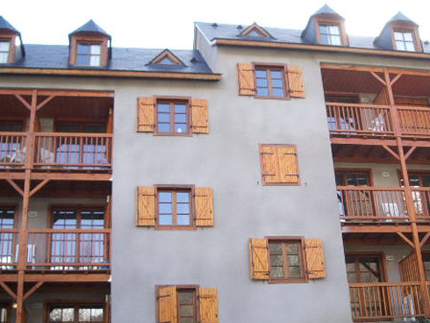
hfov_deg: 38.0
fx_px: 621
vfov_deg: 29.1
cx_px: 254
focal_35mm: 50
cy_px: 192
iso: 100
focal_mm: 5.8
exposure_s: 1/250
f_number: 2.6
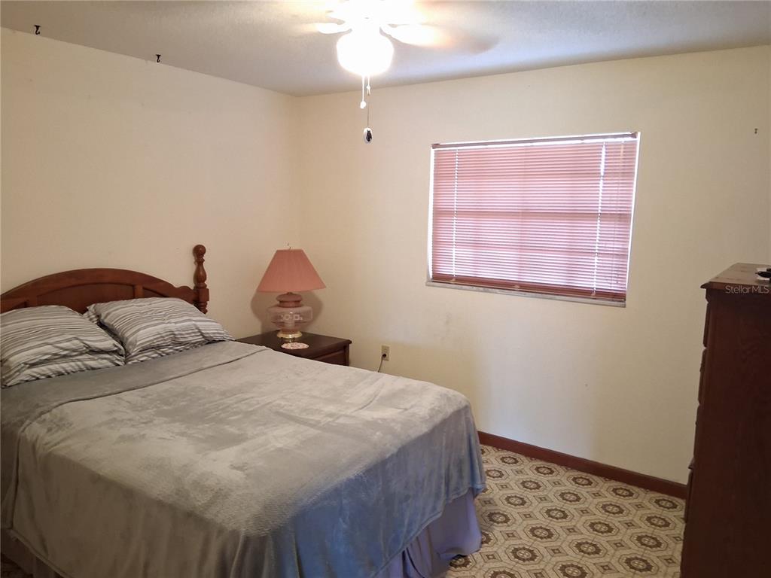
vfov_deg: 53.1
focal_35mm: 26
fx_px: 579
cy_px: 289
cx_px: 386
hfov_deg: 67.3
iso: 800
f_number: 1.8
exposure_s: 1/24
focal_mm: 3.98
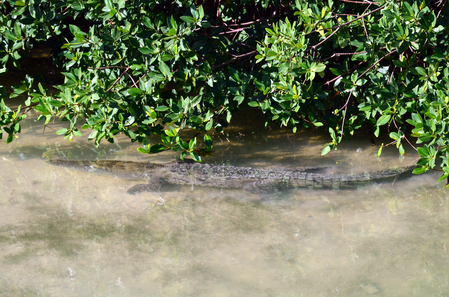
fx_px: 2427
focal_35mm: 195
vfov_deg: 7.0
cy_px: 148
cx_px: 224
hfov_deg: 10.6
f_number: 11
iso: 160
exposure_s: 1/125
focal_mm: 130
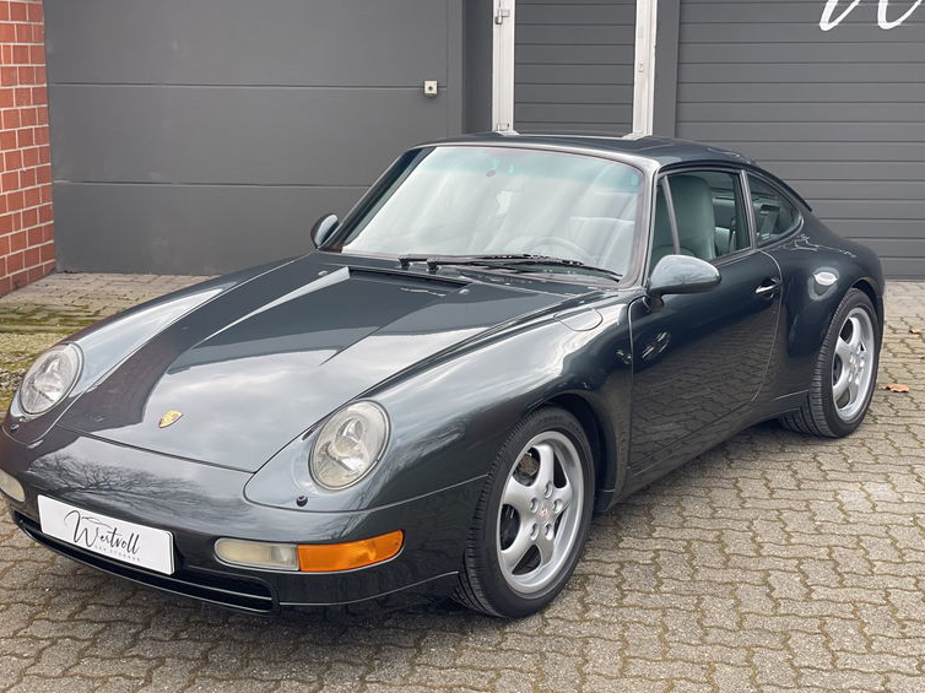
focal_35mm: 53
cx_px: 466
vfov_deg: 27.5
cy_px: 343
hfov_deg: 36.2
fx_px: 1416
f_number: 2
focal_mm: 6
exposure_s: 1/252
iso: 32
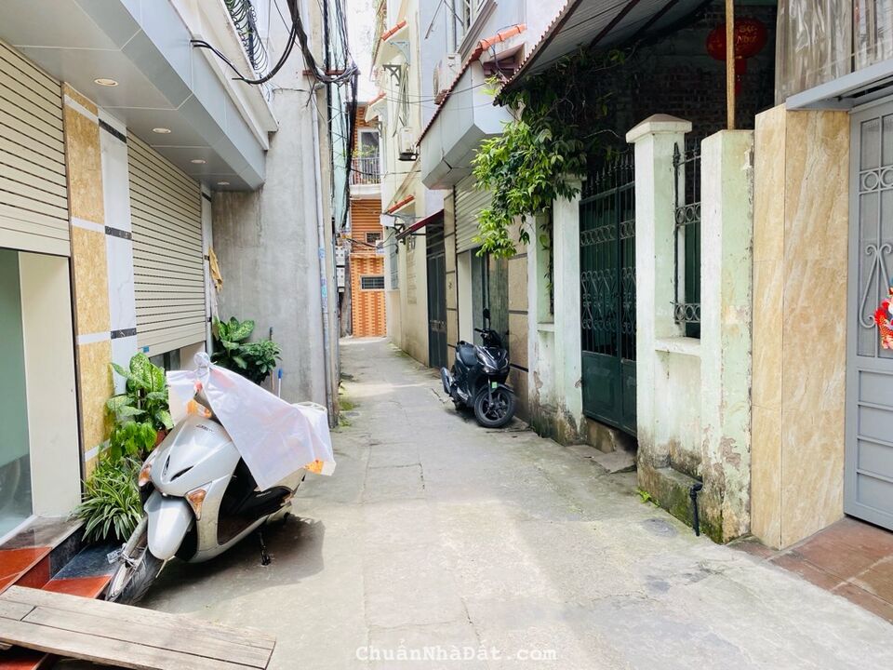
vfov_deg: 53.1
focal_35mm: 26
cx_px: 446
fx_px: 671
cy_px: 335
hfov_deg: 67.3
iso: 32
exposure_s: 1/288
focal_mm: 4.25
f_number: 1.8
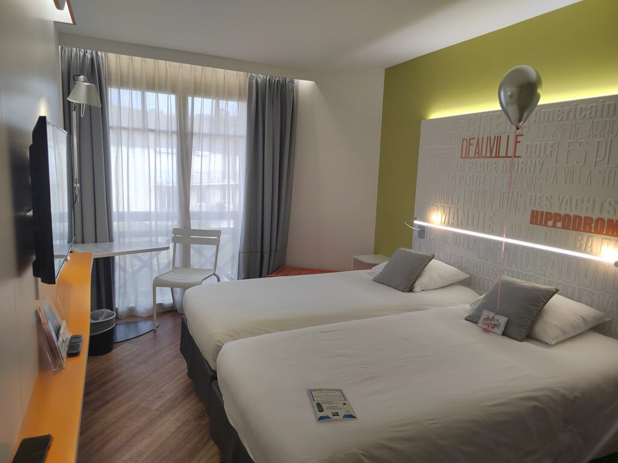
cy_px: 232
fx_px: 411
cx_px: 309
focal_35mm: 23
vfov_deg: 58.9
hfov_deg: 73.9
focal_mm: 5.52
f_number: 1.9
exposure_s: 1/100
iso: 288
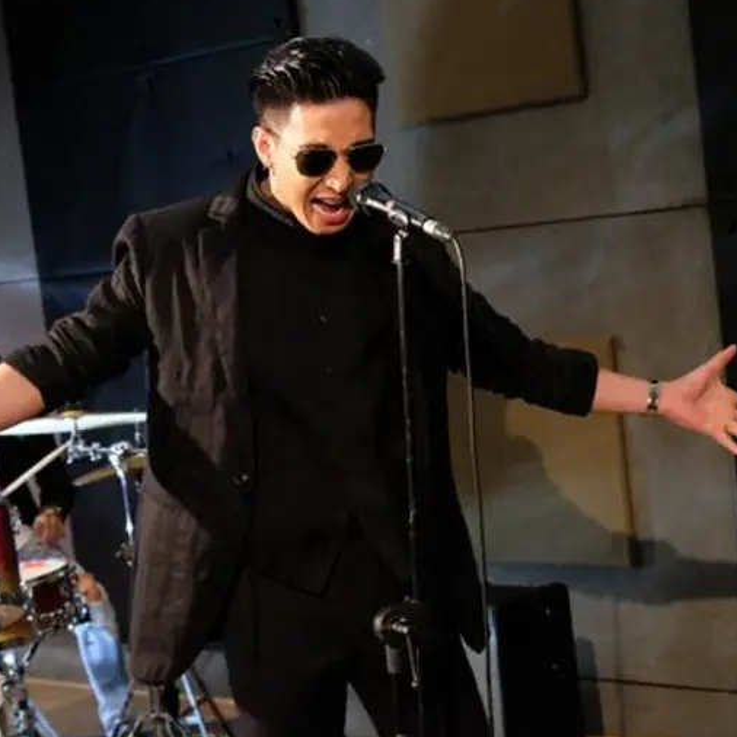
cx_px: 259
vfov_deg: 25.4
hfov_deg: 25.3
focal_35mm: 68
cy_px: 369
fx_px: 1638
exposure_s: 1/250
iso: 12800
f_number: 4.3
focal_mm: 34.5
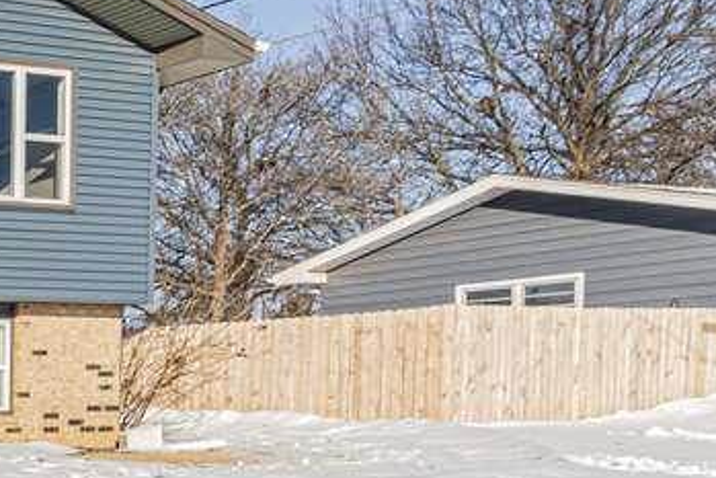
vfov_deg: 23.6
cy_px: 481
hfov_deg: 22.3
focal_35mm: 55
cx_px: -558
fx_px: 1094
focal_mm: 10
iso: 100
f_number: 10
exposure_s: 1/160
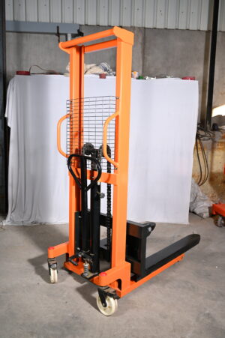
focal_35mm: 31
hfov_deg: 42.3
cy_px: 169
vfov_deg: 60.3
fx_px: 291
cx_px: 112
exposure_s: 1/125
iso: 400
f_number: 5
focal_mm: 31
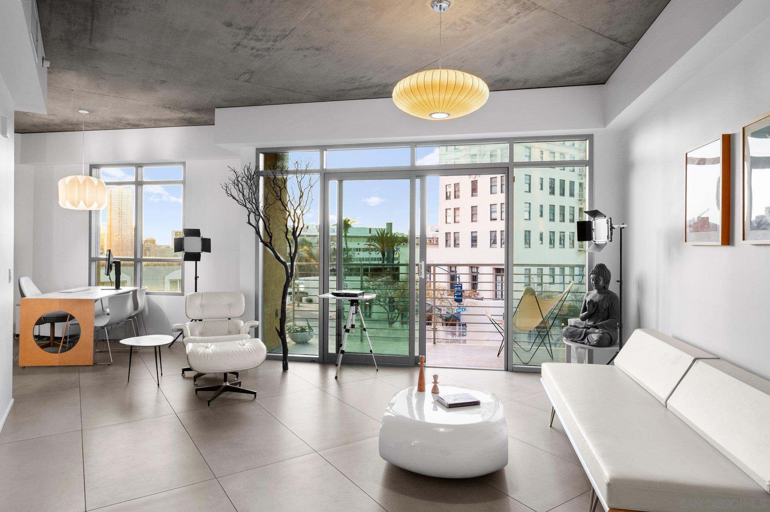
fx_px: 438
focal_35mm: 20
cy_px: 256
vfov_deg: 60.6
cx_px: 385
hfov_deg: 82.6
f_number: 8
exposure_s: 1/13
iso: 400
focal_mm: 20.5
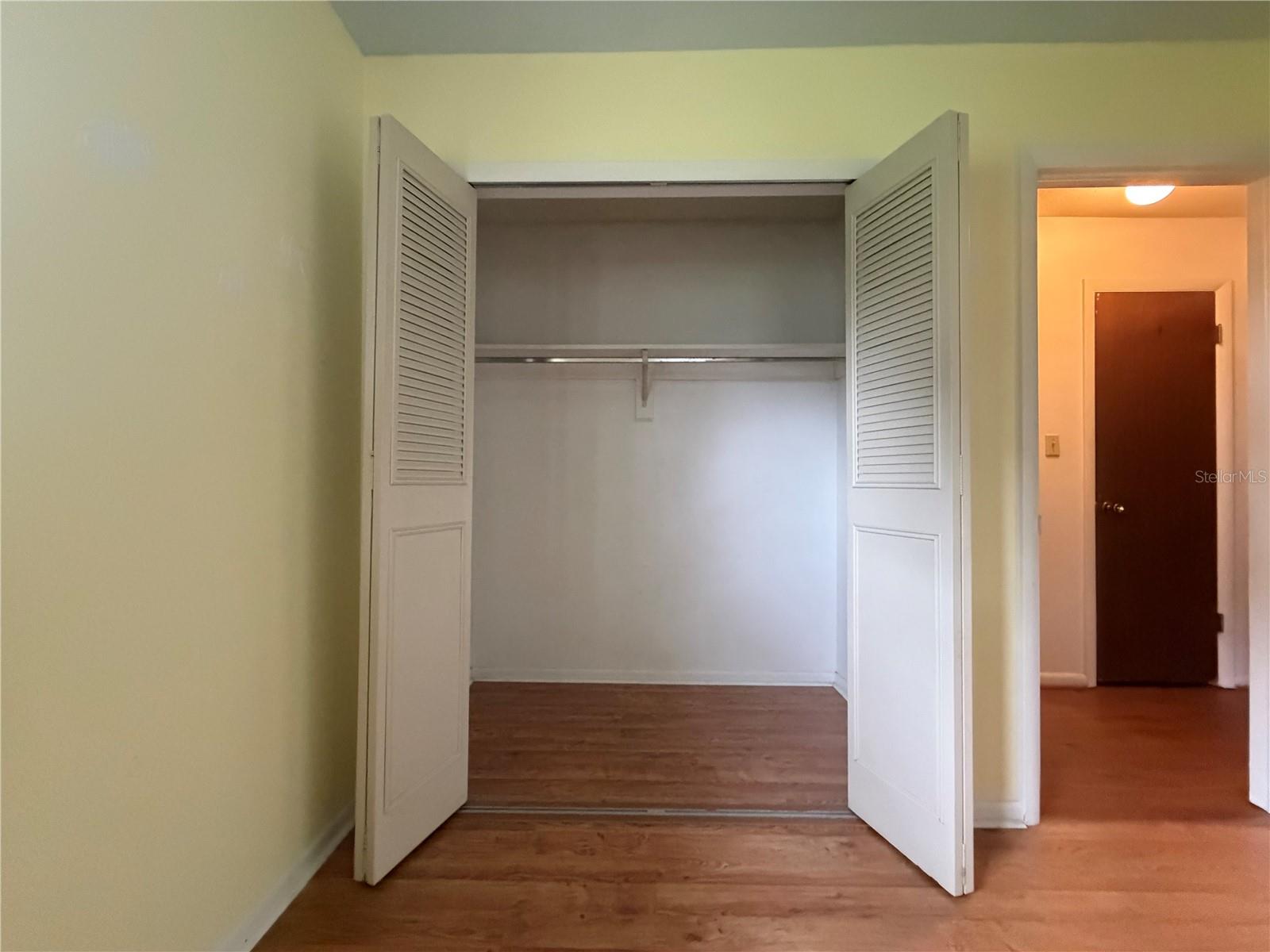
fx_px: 514
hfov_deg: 102.1
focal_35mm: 14
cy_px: 476
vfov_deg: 85.7
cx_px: 635
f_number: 2.2
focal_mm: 2.22
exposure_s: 1/60
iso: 1000
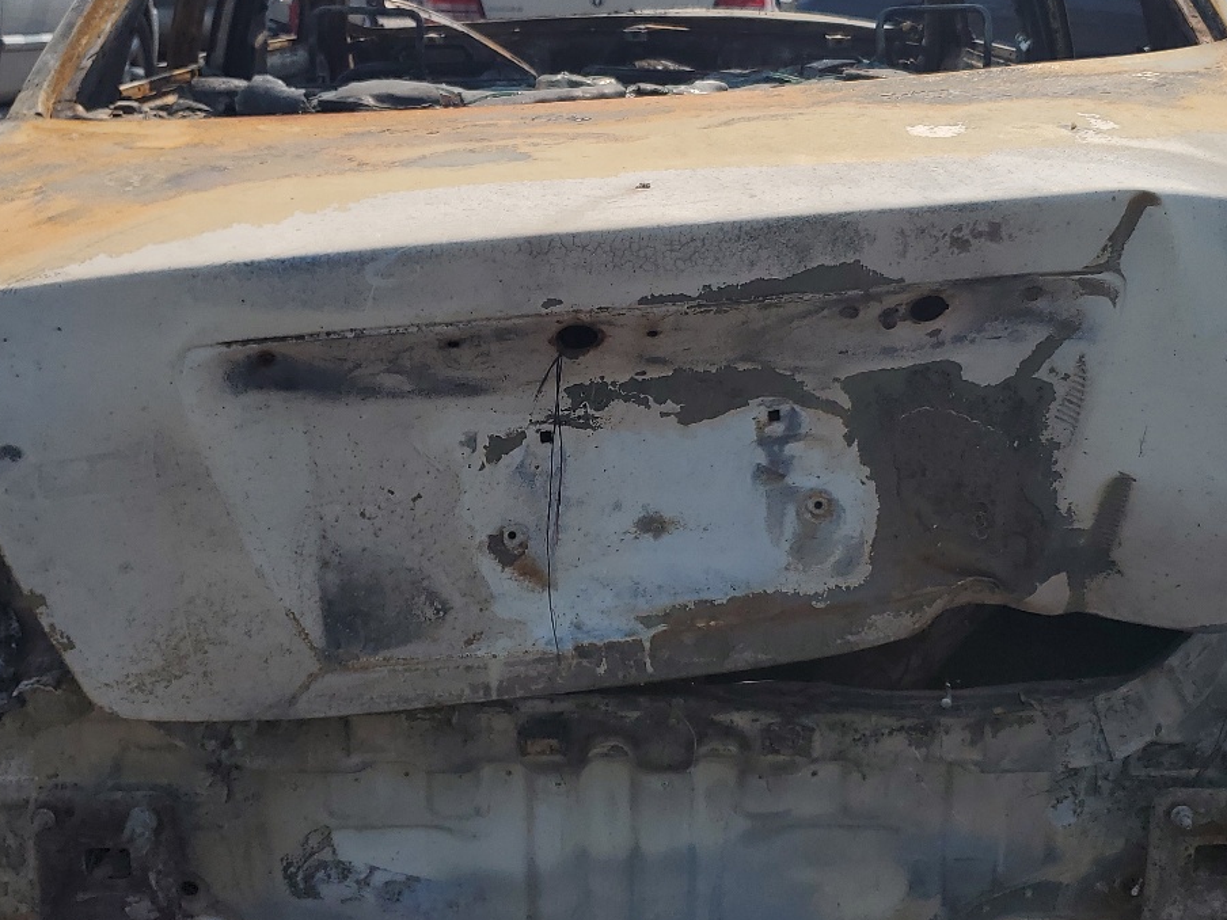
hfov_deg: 41.2
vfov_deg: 31.5
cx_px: 642
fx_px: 1631
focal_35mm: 46
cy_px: 427
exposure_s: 1/10000
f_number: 1.5
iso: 50
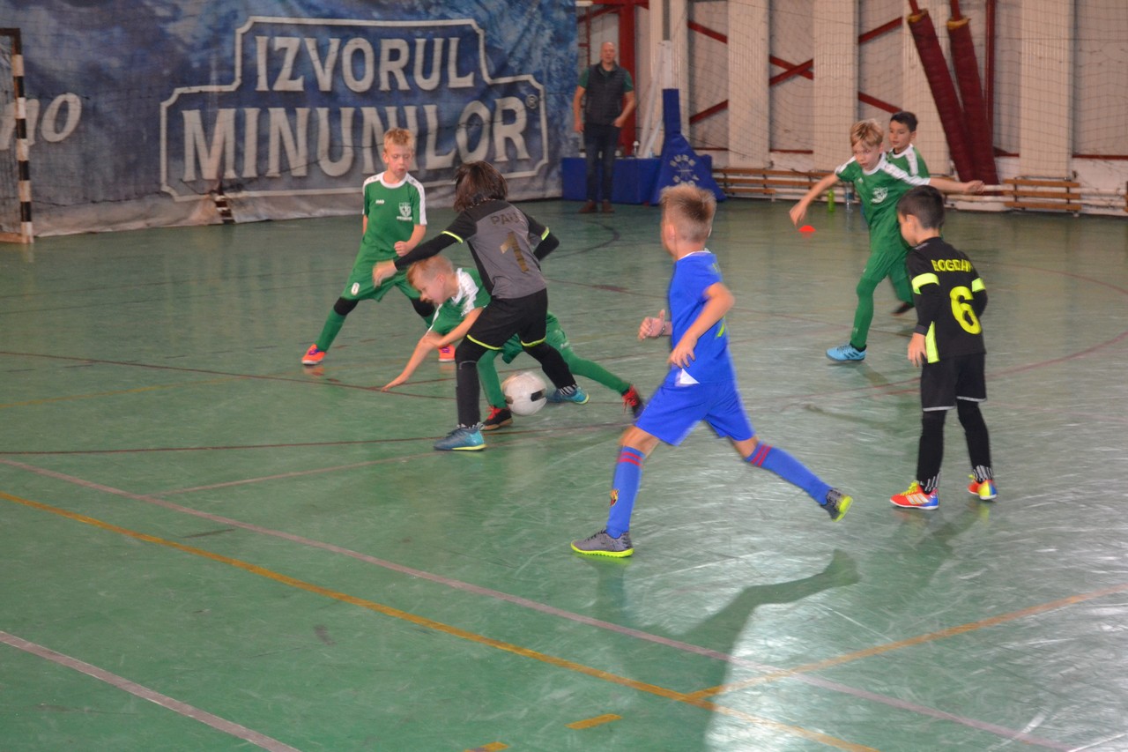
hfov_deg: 29.2
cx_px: 564
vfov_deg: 19.7
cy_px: 376
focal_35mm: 69
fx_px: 2162
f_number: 5.3
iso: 2200
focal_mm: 46
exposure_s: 1/60
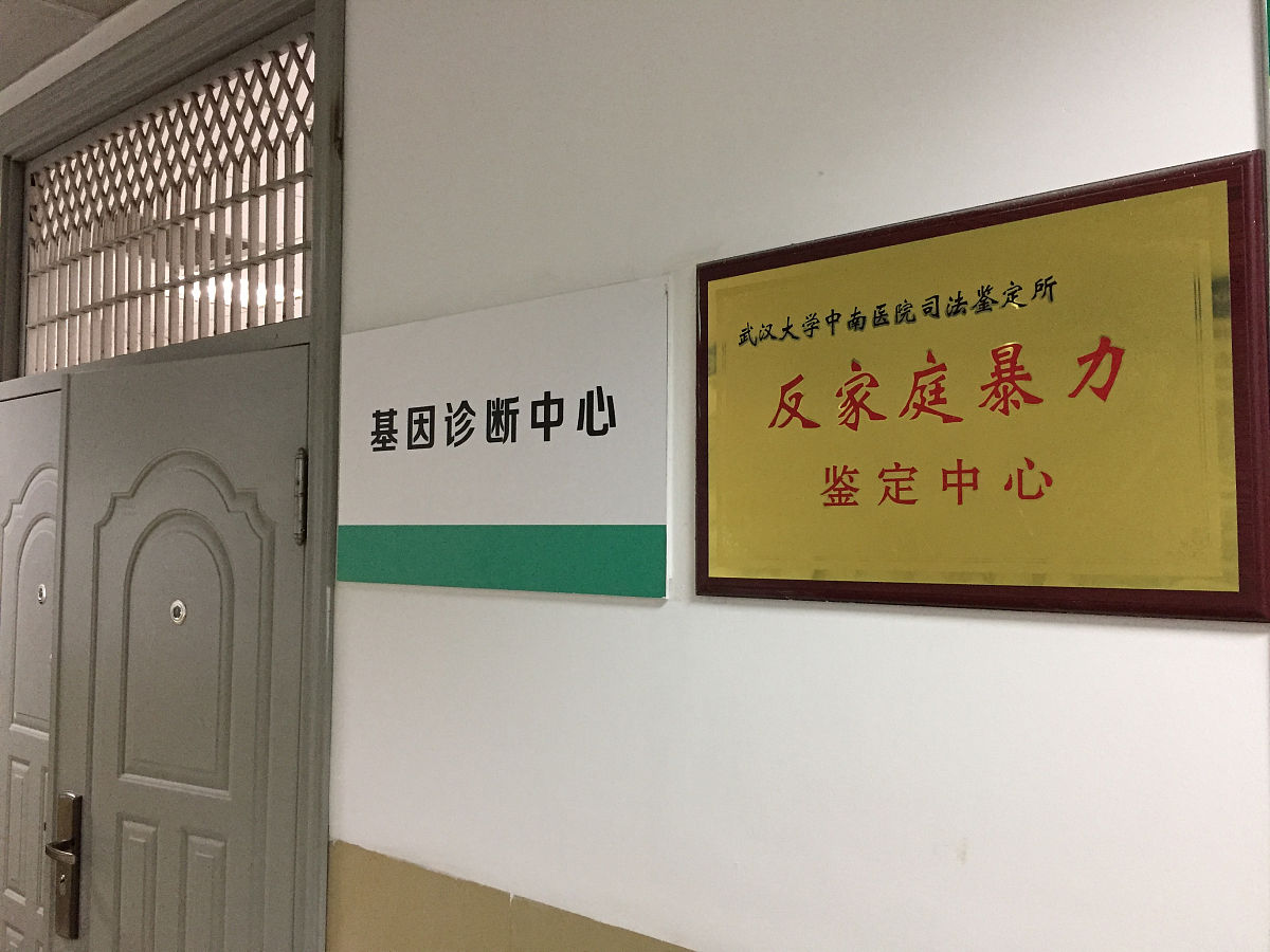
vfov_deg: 48.2
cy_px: 476
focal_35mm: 29
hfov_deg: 61.7
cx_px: 635
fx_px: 1064
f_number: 2.2
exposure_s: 1/20
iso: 250
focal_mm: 4.15
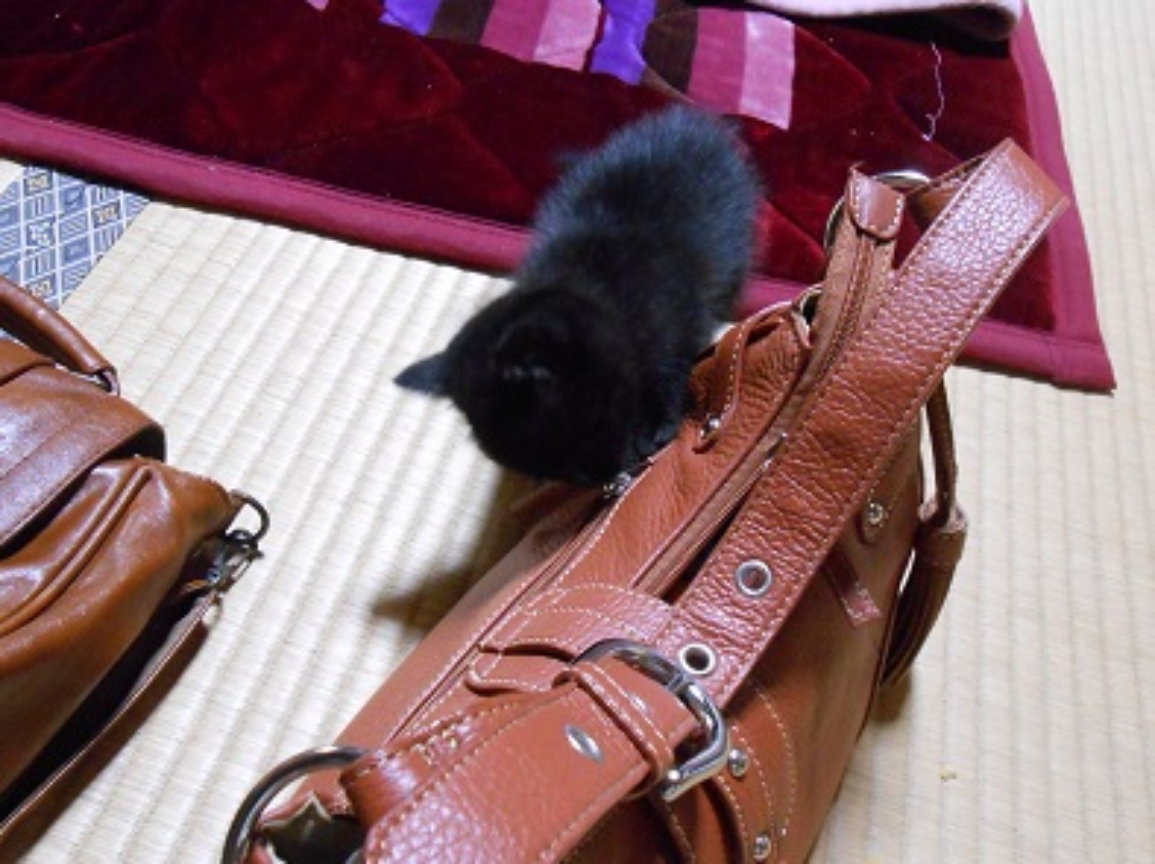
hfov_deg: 60.0
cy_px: 432
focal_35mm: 30
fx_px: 1000
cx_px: 578
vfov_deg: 46.8
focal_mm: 5.3
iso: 800
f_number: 3.8
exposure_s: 1/10
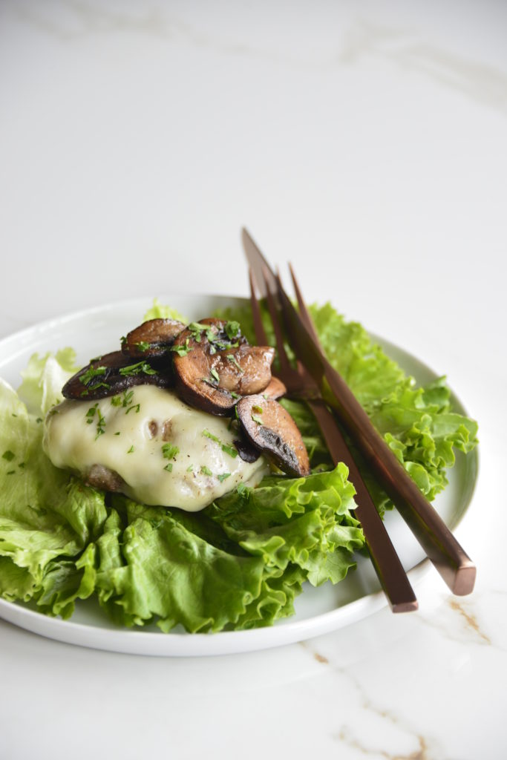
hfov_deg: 10.2
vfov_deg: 15.2
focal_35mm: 135
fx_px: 2851
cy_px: 380
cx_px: 254
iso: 500
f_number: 5.6
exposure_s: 1/40
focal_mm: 135
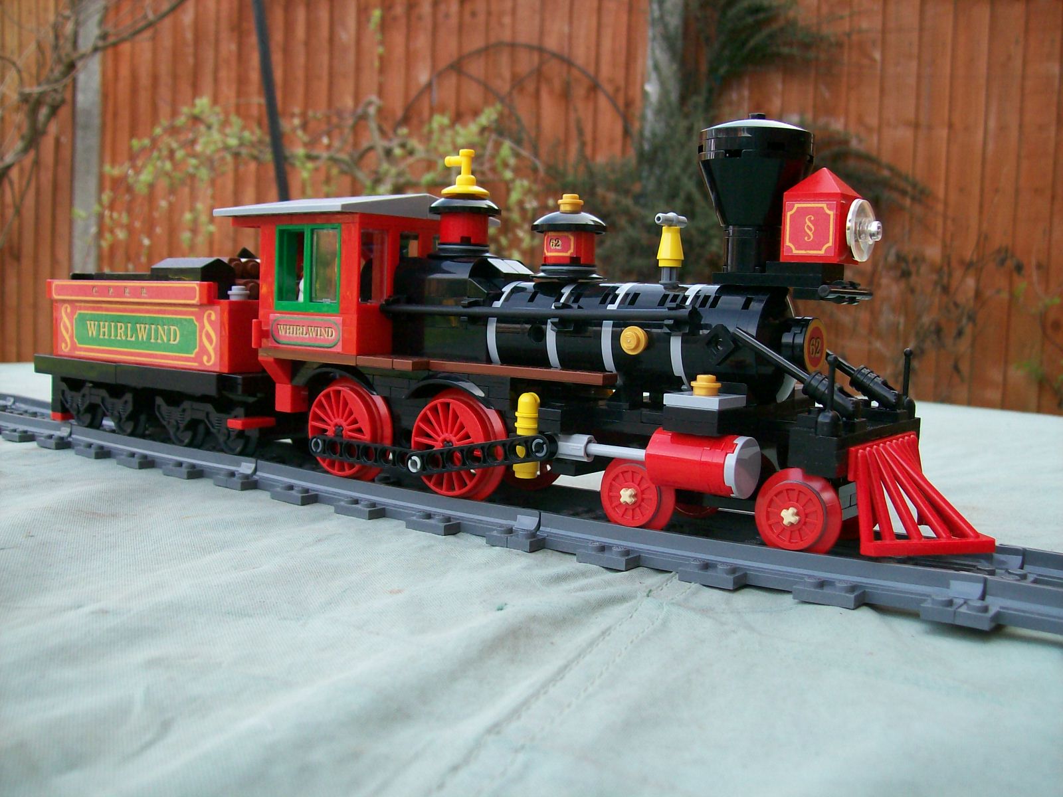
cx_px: 532
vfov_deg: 39.7
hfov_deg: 51.4
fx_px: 1106
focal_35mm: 36
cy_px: 398
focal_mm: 6
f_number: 2.7
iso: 80
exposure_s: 1/255
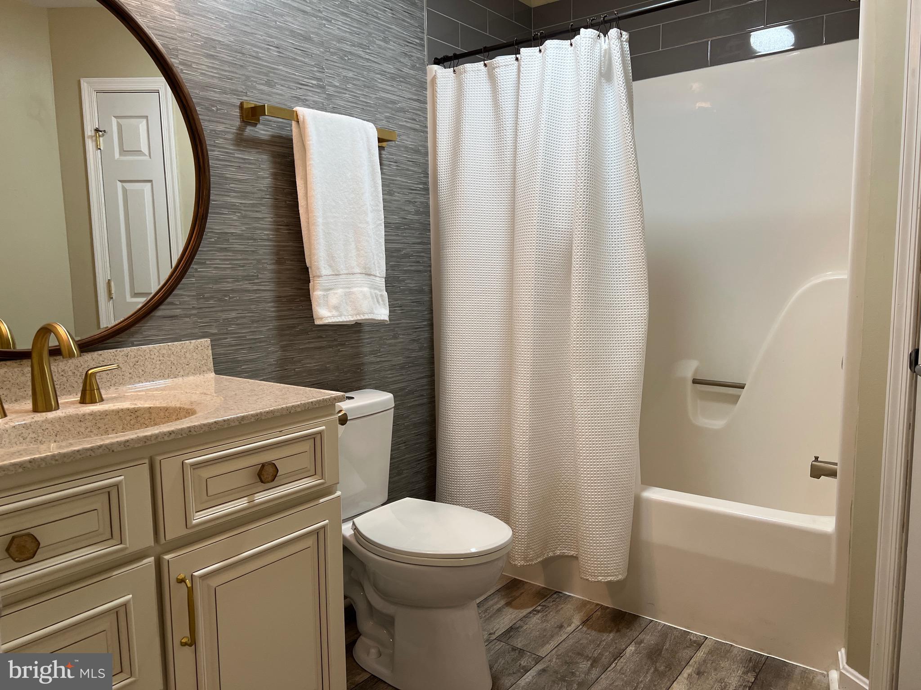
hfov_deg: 67.3
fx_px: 692
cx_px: 460
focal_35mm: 26
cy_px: 345
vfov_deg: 53.1
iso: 125
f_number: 1.5
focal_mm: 5.7
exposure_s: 1/120
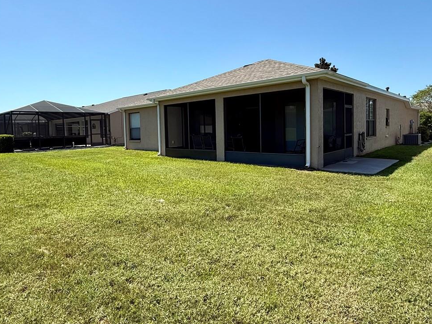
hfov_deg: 73.8
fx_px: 287
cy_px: 142
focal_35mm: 23
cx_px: 200
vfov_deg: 58.7
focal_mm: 2.22
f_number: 2.2
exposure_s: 1/1399
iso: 50
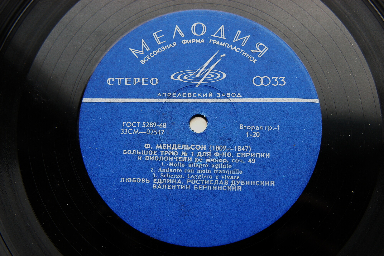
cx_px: 192
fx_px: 560
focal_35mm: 52
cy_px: 128
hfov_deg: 37.9
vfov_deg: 25.7
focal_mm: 35
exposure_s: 1/60
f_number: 4.5
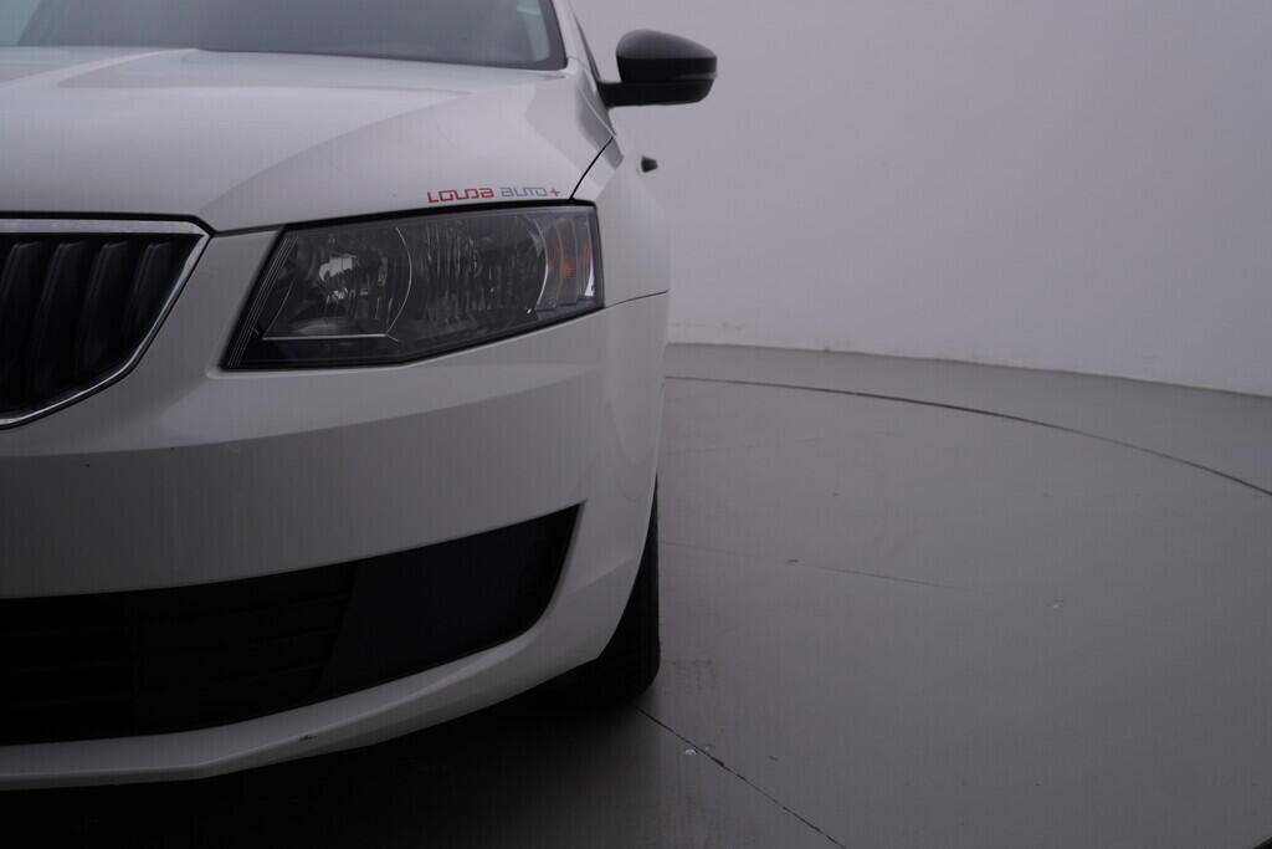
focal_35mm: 36
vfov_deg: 36.9
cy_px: 424
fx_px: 1272
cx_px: 636
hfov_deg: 53.1
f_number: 5.6
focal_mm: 24
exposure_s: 1/160
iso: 125
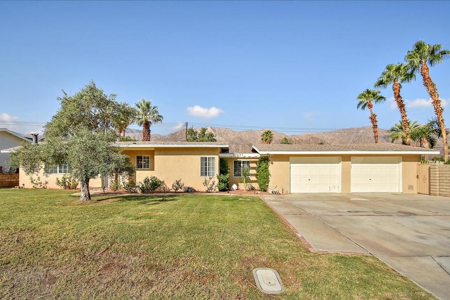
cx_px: 225
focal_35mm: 15
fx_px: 187
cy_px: 150
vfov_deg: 77.3
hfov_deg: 100.4
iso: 100
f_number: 5
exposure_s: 1/800
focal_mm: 10
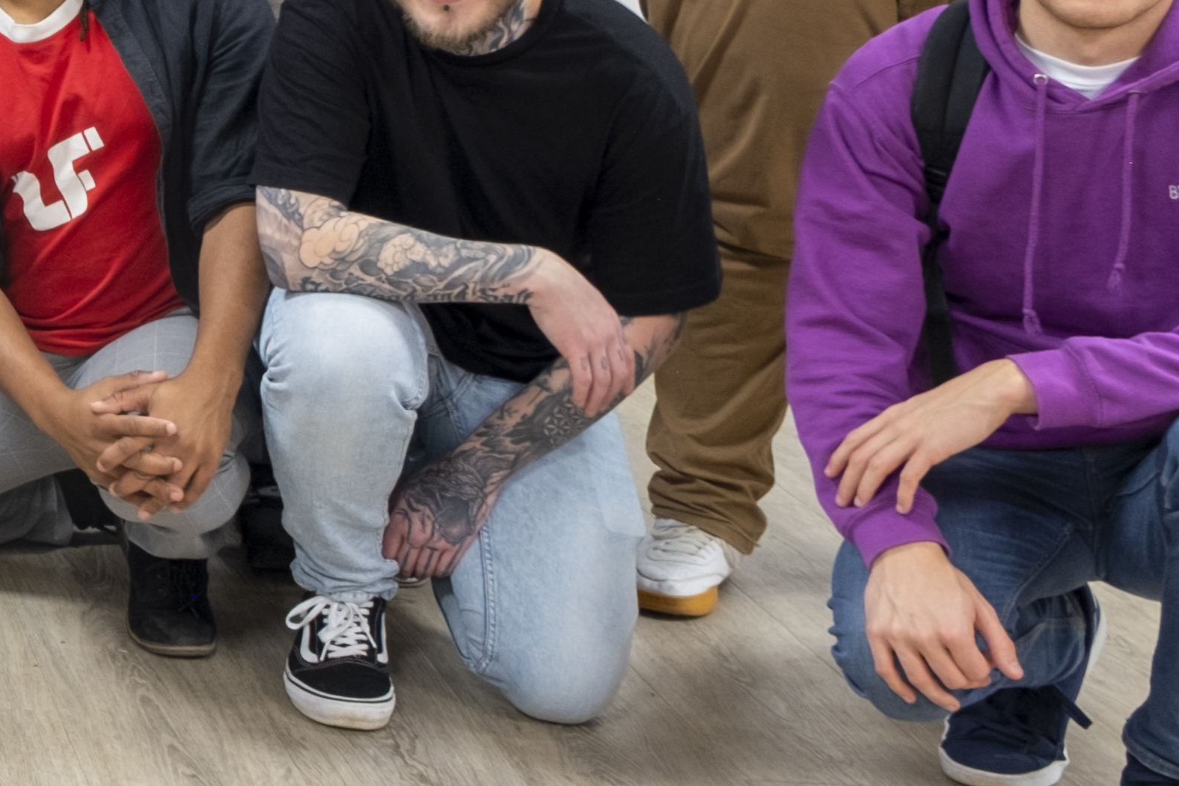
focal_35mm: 95
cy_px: -46
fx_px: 3111
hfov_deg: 17.4
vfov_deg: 14.1
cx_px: -948
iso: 400
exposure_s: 1/5
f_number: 4
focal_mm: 16
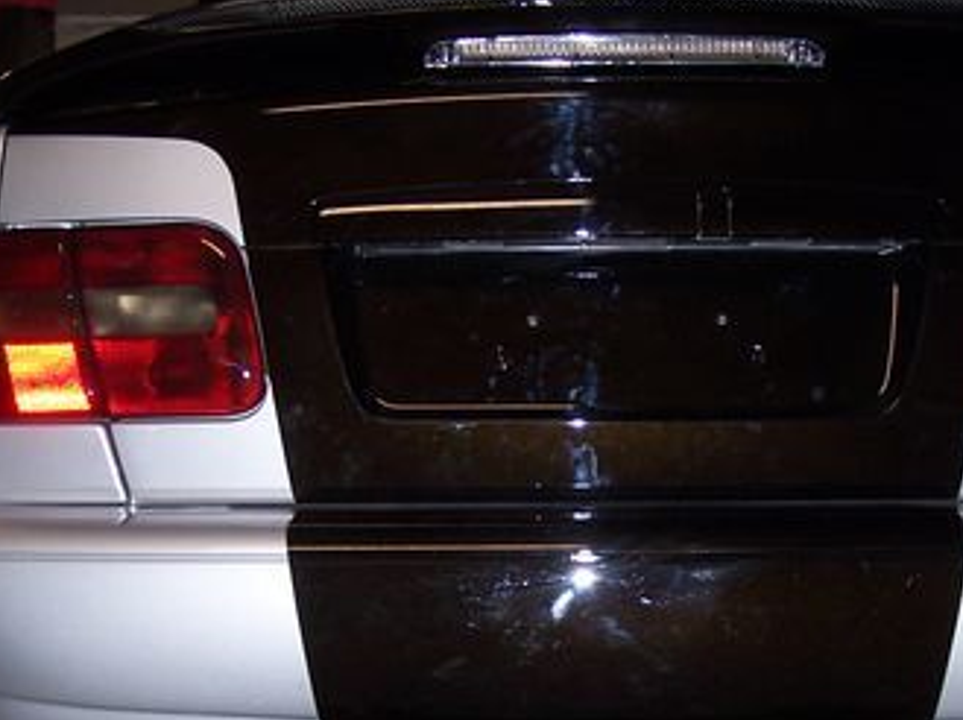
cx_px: 574
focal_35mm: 74
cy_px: 503
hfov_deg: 26.3
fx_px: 2056
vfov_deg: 19.8
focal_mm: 6.3
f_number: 2.8
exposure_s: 1/60
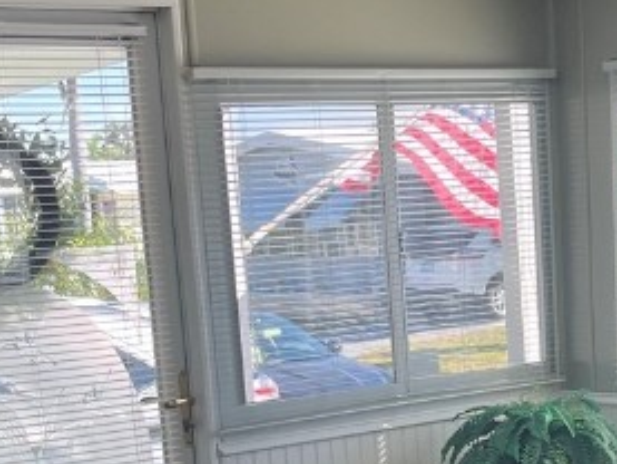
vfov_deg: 15.0
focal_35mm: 96
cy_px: 531
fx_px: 1712
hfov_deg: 20.2
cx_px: 499
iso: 50
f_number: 1.6
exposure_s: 1/390
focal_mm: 5.1
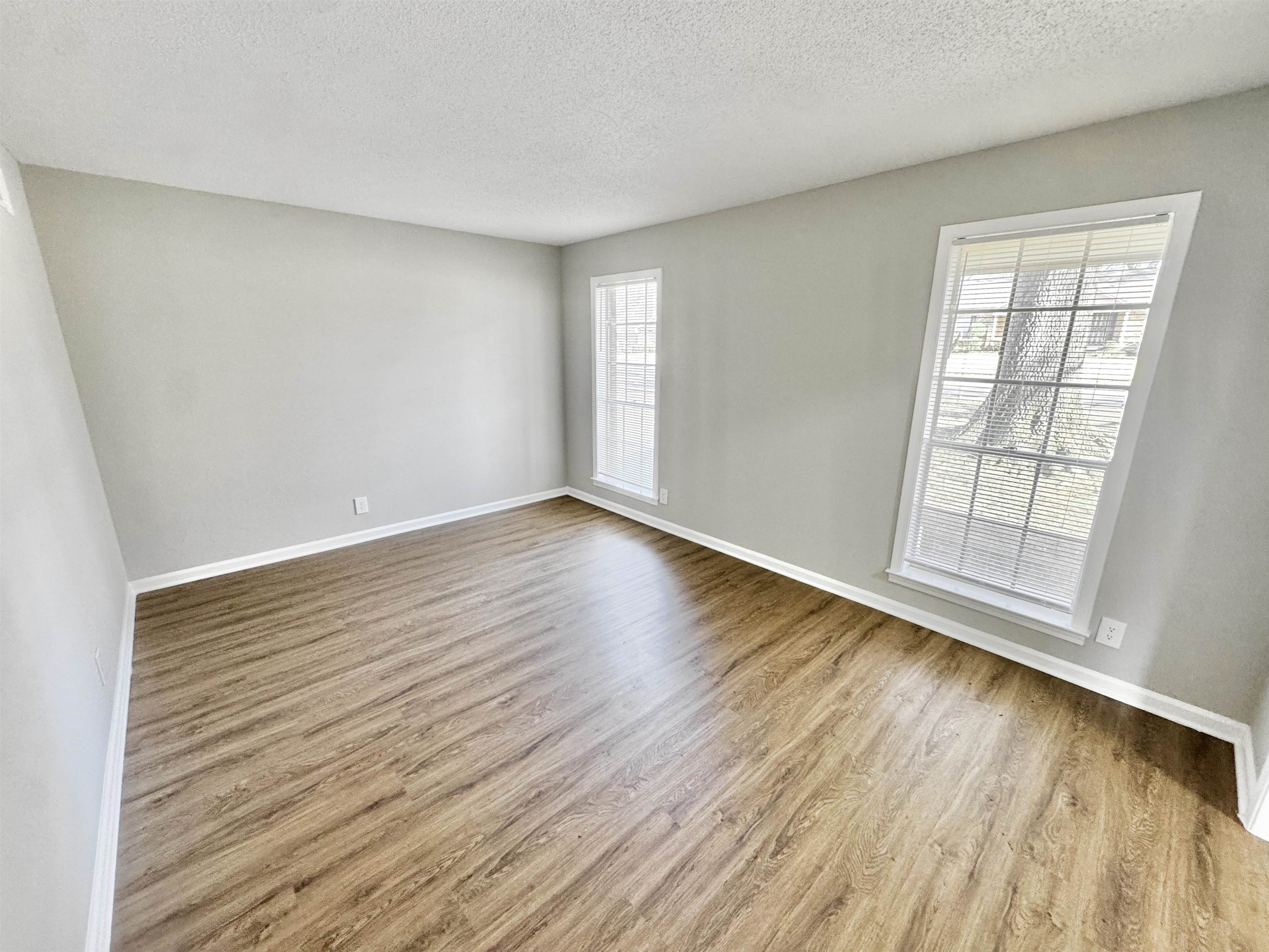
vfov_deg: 85.7
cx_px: 634
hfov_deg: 102.1
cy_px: 476
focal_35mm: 14
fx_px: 513
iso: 200
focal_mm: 2.22
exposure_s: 1/60
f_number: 2.2
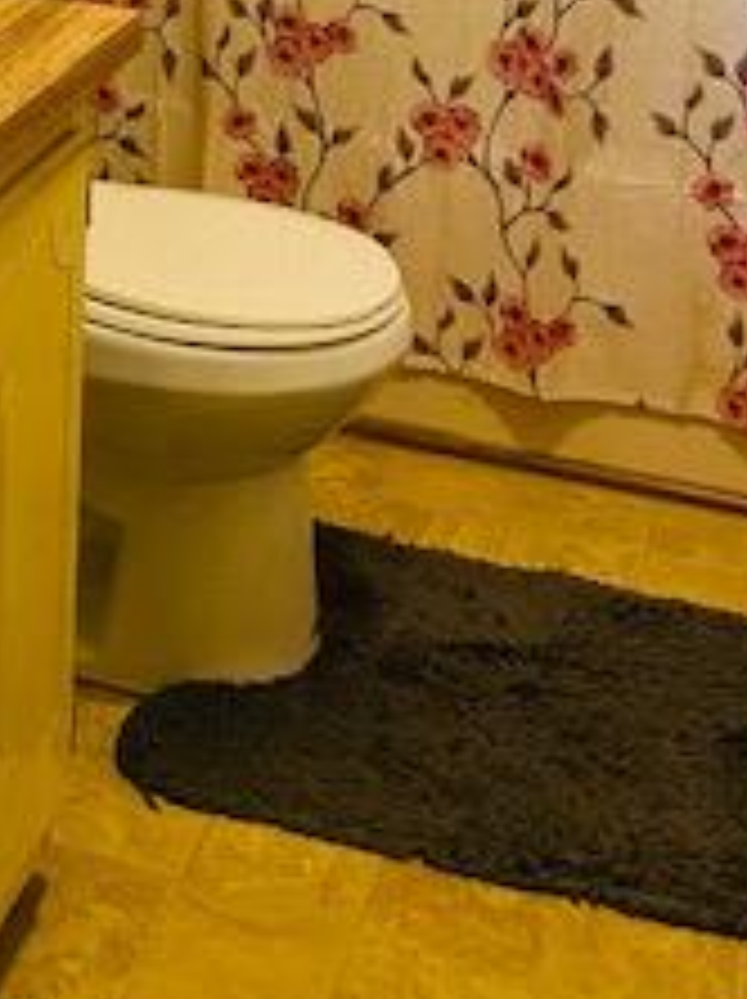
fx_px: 2162
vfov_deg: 23.1
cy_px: -302
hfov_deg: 18.9
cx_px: -50
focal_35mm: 75
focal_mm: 4.25
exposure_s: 1/60
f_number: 1.8
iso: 160
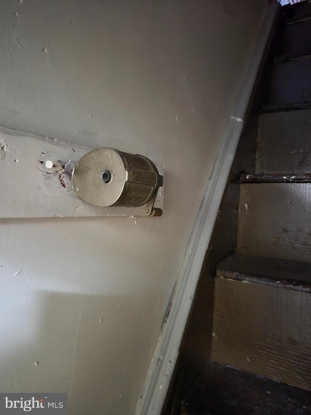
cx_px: 156
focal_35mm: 23
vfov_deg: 73.9
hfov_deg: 58.9
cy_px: 208
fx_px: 276
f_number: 1.8
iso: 2500
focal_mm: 5.4
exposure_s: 1/20
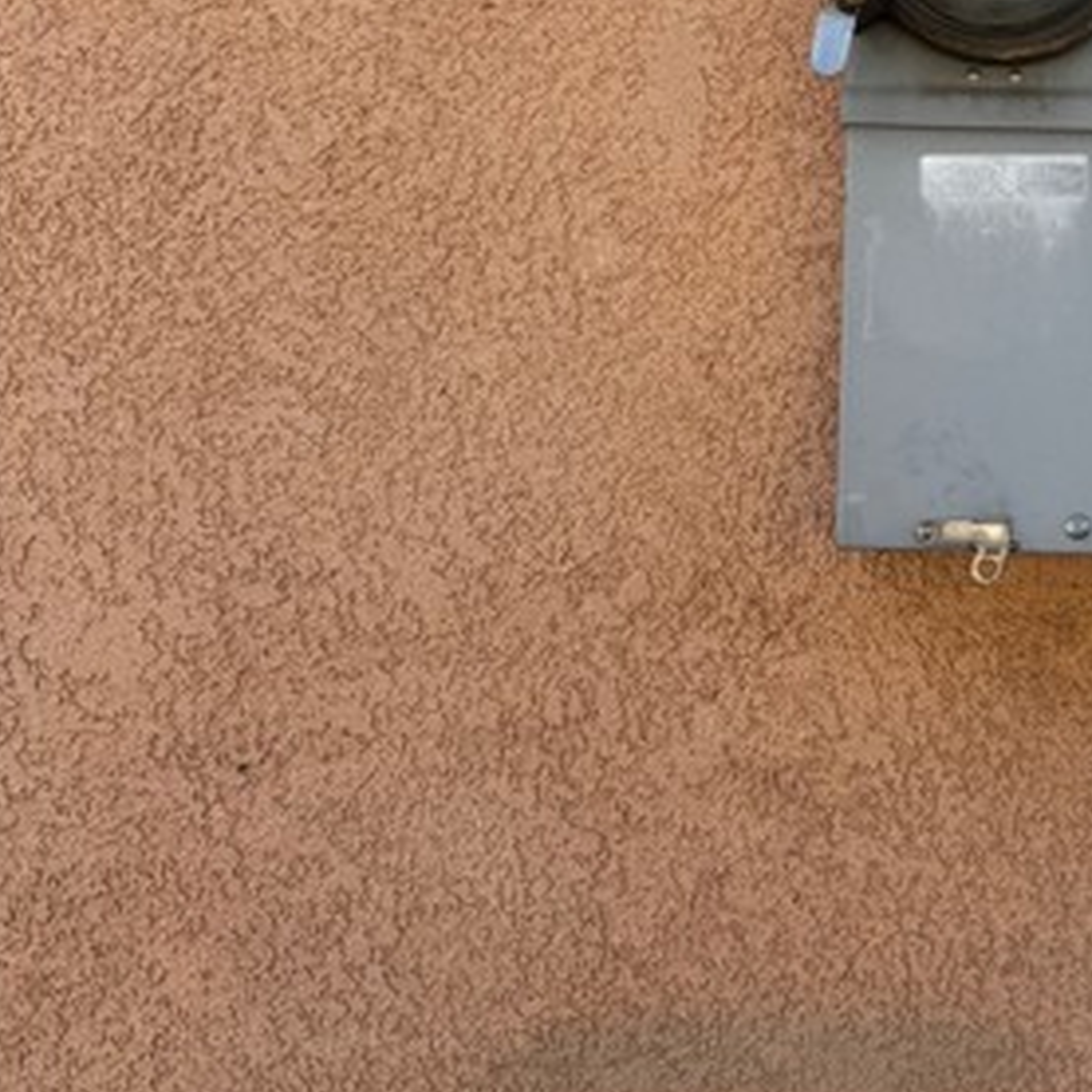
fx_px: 1749
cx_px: 930
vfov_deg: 33.3
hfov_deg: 33.3
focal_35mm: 49
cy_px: 166
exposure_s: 1/1923
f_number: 1.78
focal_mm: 6.76
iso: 80
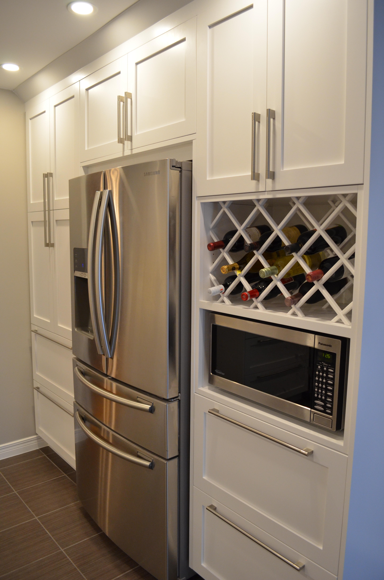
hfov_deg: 47.7
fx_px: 434
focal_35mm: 27
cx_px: 192
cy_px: 290
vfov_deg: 67.5
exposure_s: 1/60
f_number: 4
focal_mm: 18
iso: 800
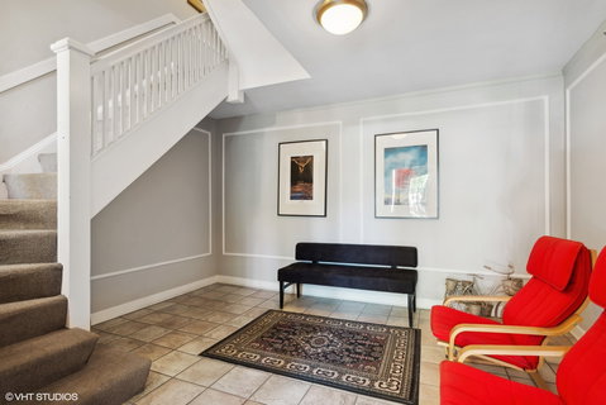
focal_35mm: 17
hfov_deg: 93.2
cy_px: 202
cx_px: 303
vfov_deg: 70.5
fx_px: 286
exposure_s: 1.3
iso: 200
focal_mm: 17
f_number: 8
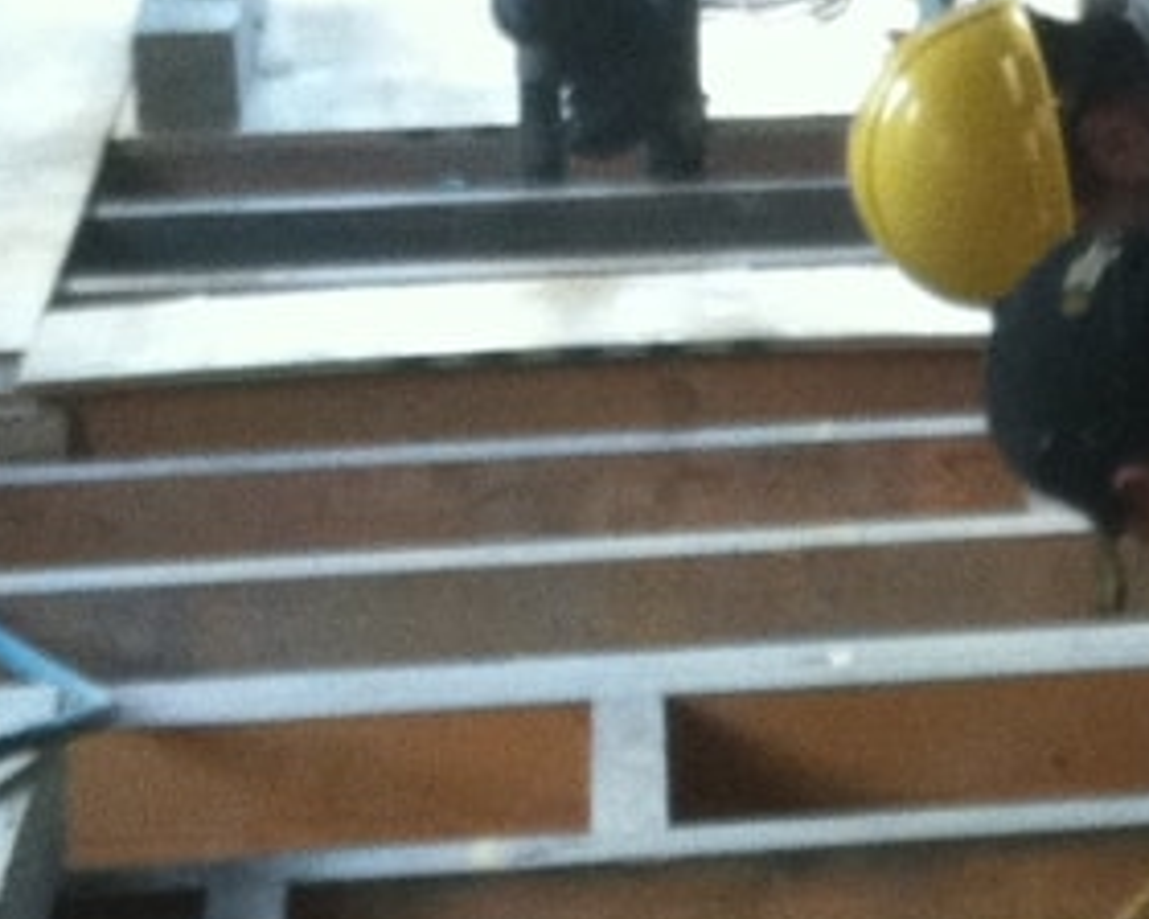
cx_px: 1545
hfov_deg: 11.5
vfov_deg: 9.4
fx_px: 5543
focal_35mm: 163
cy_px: 144
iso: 200
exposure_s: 1/15
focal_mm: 3.85
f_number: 2.8
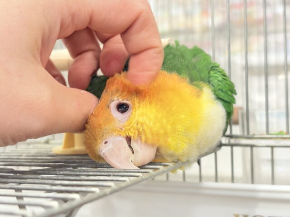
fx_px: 436
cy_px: 108
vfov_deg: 28.0
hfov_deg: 36.8
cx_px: 145
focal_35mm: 52
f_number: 1.6
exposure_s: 1/50
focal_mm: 5.96
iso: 100
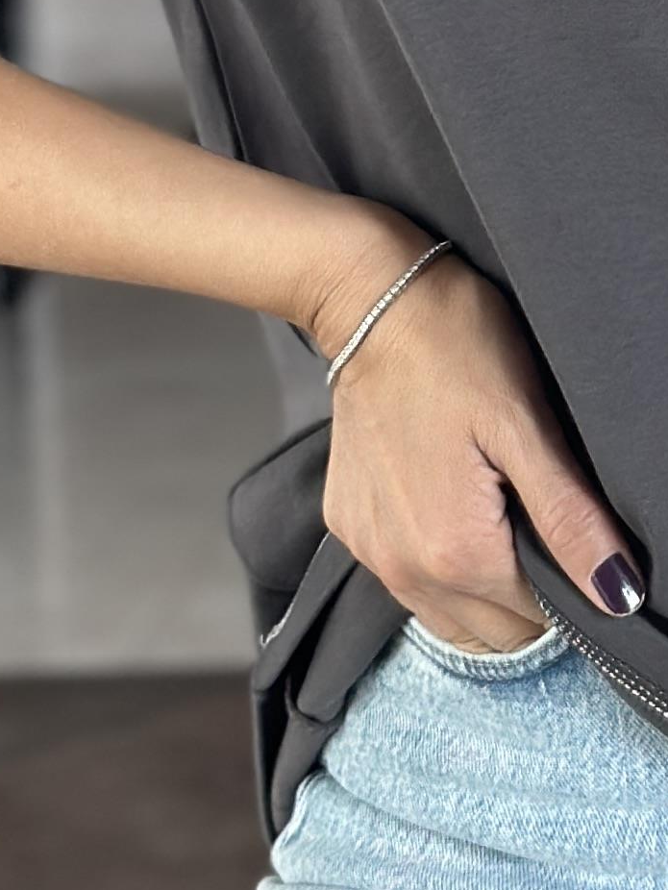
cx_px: 749
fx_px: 5375
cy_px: -442
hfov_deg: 7.1
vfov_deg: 9.2
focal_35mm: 209
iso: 125
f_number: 1.78
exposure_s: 1/86
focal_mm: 6.86
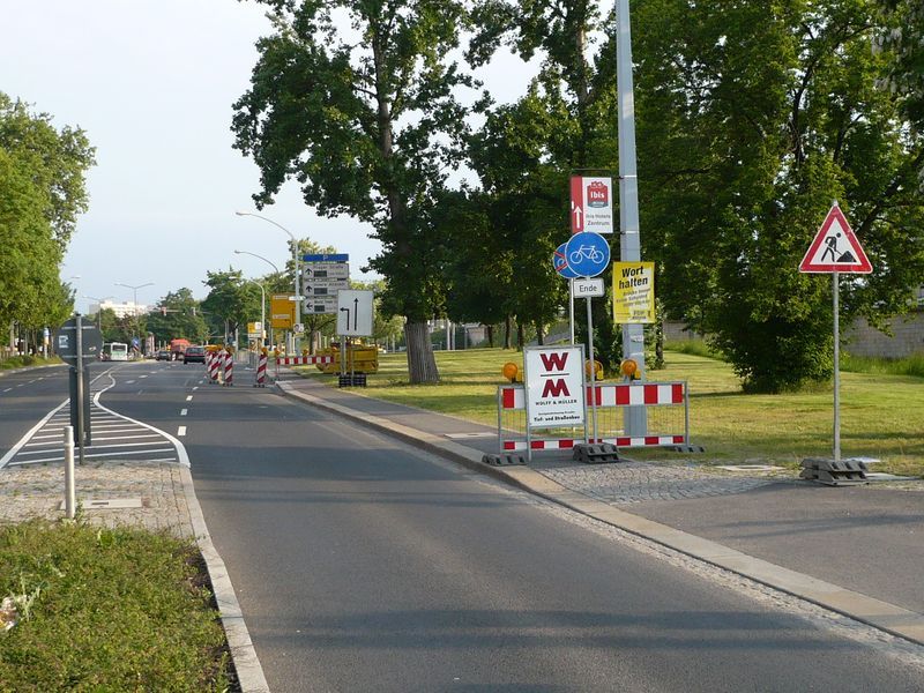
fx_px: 1602
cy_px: 346
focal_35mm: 60
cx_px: 462
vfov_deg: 24.4
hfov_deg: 32.2
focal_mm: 6.6
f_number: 3
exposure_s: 1/400
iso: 100
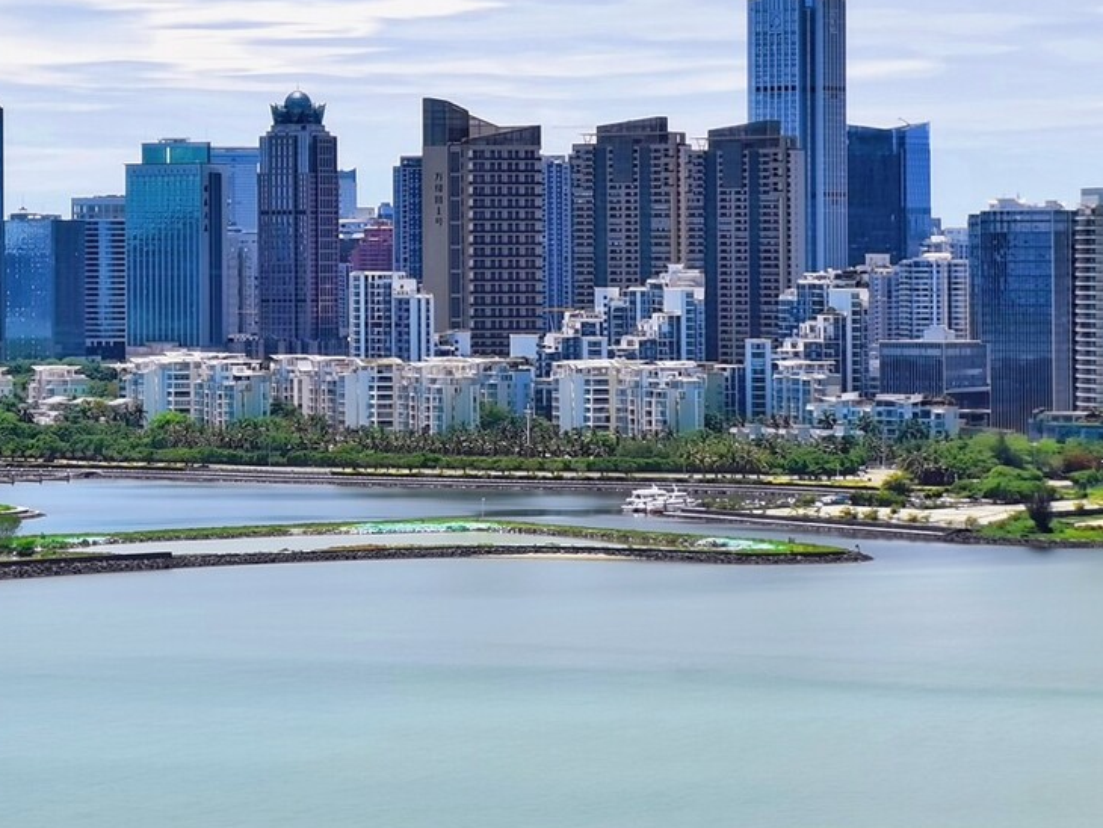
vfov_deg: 11.1
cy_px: 190
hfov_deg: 14.7
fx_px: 4239
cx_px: 233
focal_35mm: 133
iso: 50
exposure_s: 80.3
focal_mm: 7.48
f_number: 2.4
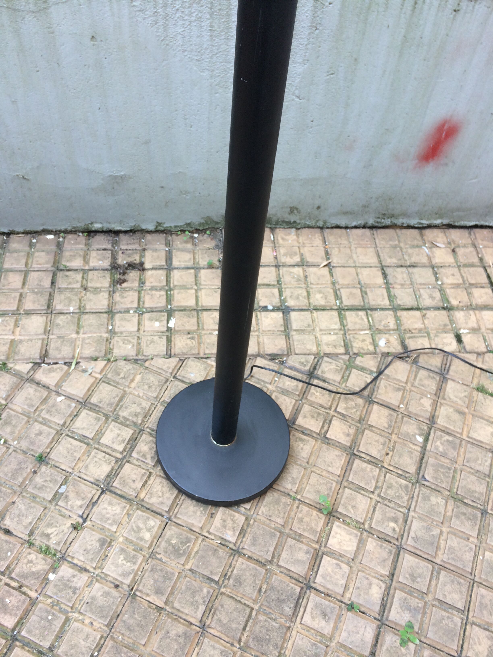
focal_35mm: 29
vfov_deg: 61.7
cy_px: 328
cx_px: 246
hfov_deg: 48.2
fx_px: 551
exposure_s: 1/50
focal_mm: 4.15
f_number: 2.2
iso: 40
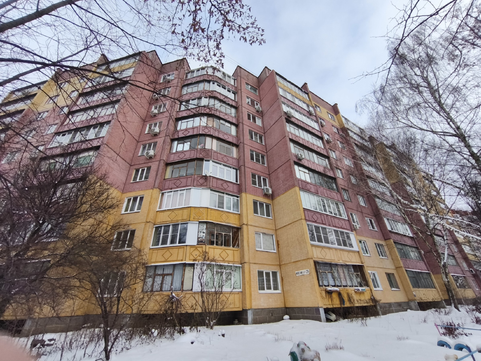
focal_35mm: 15
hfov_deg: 98.2
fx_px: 208
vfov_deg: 81.7
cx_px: 240
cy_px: 180
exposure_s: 1/588
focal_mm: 1.91
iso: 50
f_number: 2.2
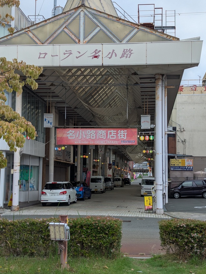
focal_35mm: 53
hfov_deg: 27.5
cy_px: 131
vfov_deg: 36.1
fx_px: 420
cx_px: 101
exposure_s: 1/1433
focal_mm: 6.81
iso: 48
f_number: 1.85
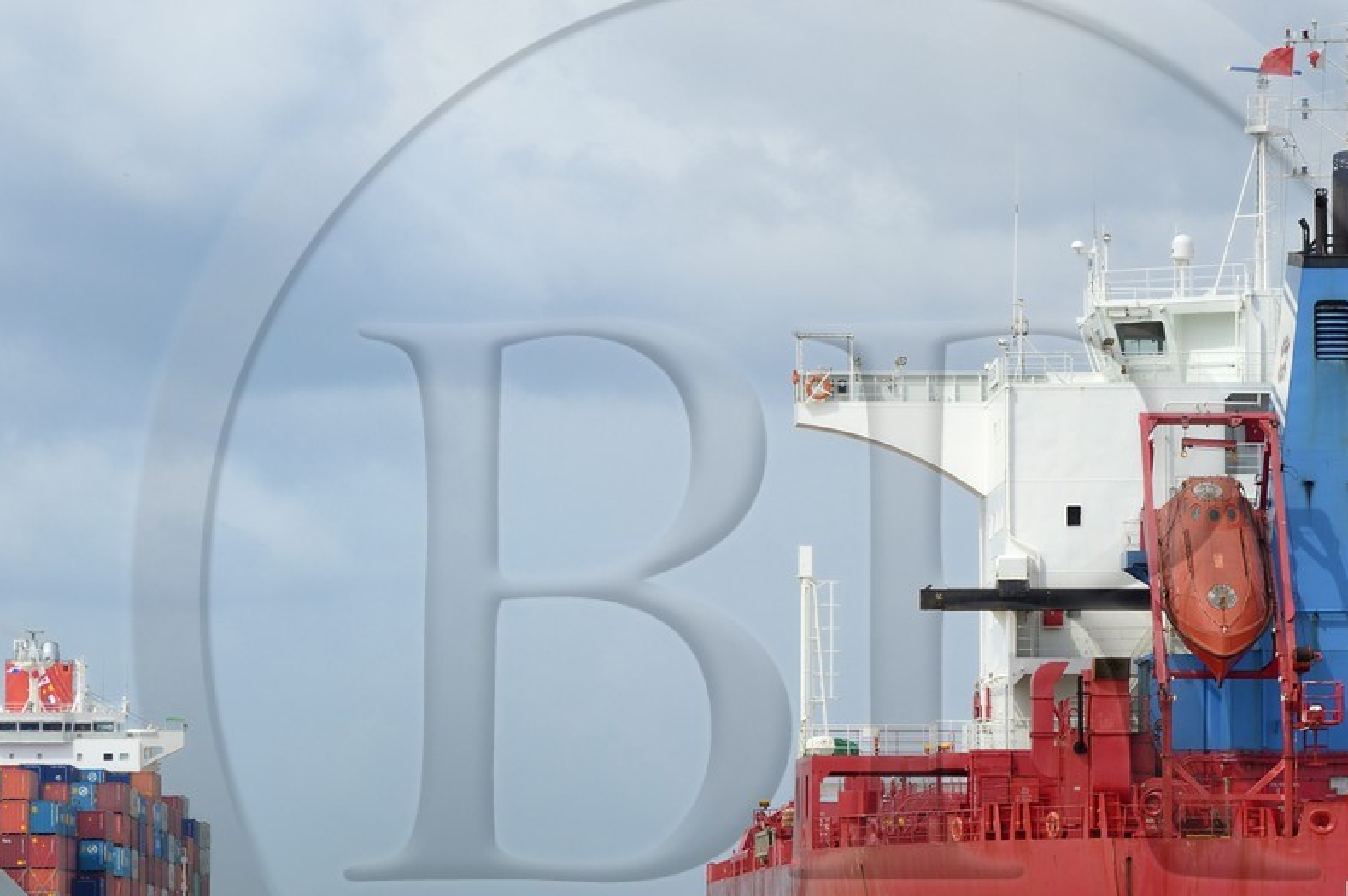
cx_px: 827
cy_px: 602
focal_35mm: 213
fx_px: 7970
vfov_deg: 6.4
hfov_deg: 9.7
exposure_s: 1/250
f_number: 13
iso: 200
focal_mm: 105
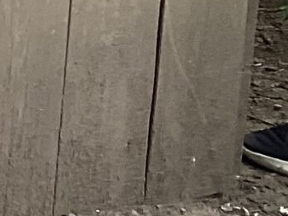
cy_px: -466
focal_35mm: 227
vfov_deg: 6.0
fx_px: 1887
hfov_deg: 7.7
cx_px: -532
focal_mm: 3.3
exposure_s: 1/100
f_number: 2.4
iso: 50
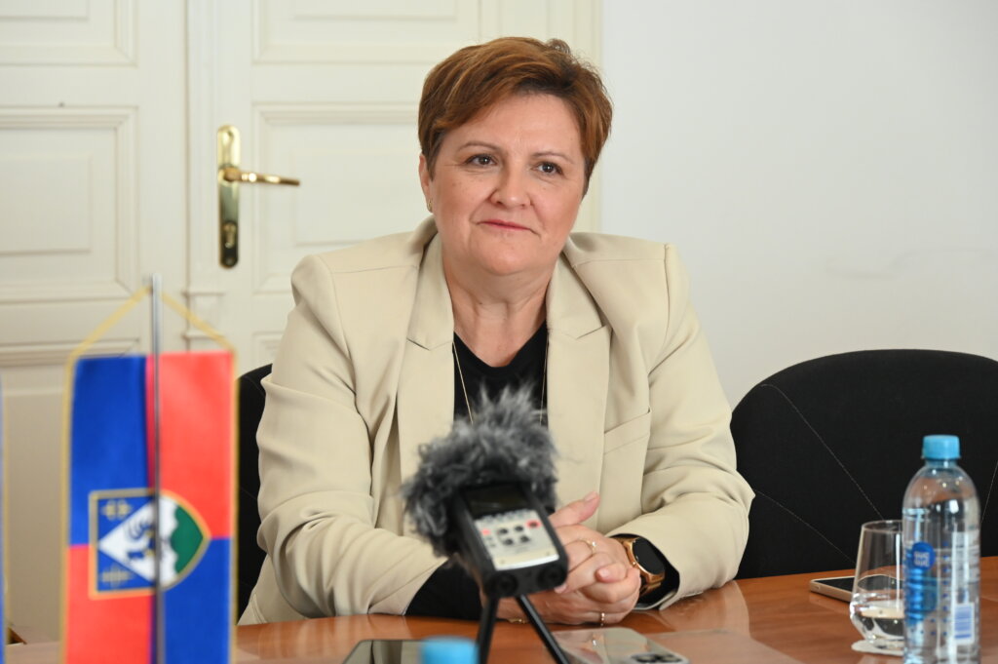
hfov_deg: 20.4
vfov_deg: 13.7
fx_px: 2770
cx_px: 499
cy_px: 332
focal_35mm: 100
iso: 2800
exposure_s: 1/125
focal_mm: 100
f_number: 6.3
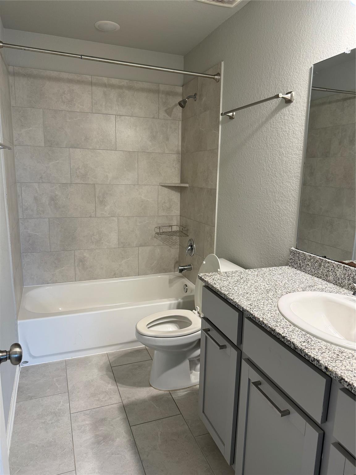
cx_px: 178
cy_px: 238
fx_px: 329
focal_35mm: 24
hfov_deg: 56.8
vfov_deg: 71.6
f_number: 1.78
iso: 160
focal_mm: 6.76
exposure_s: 1/120
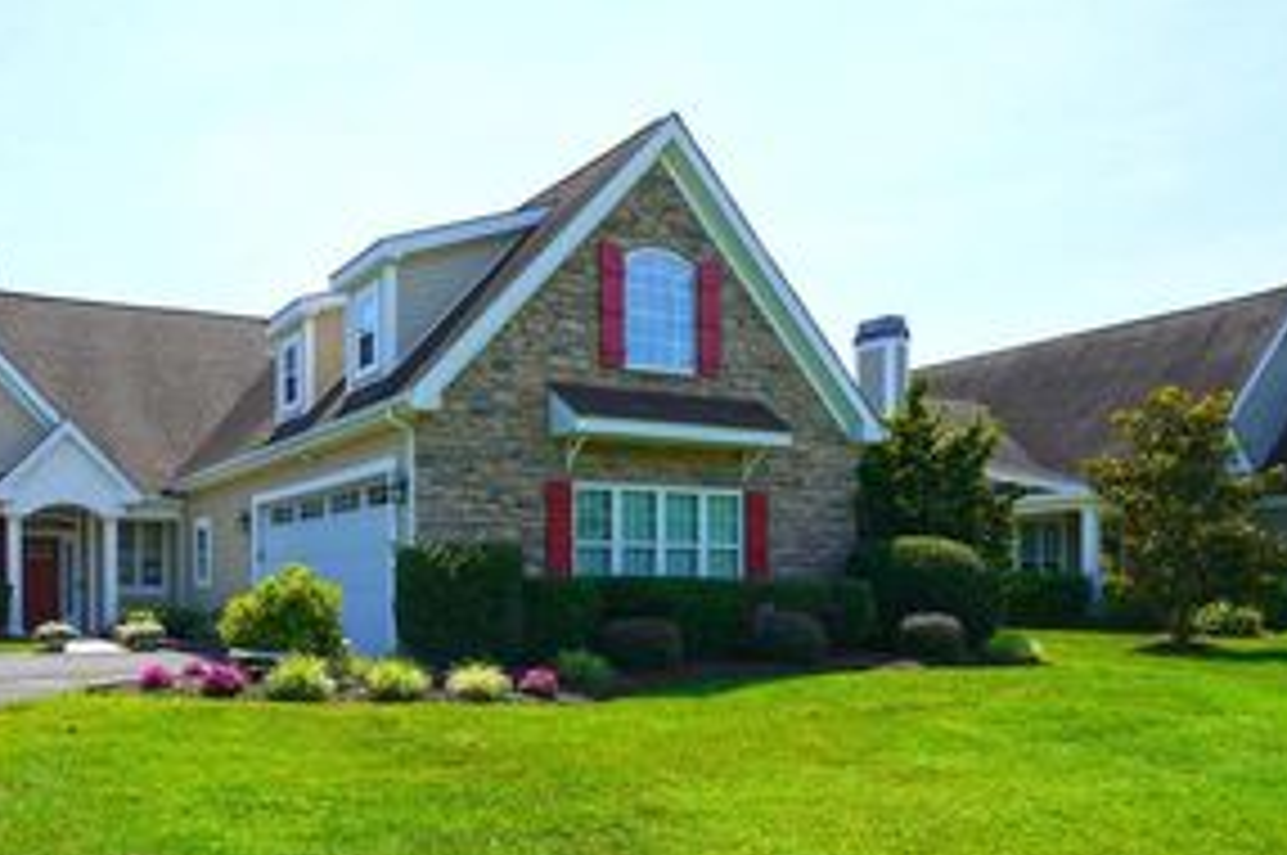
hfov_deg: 61.7
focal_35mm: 28
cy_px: 596
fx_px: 1000
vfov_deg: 45.3
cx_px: 315
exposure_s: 1/125
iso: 100
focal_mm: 16
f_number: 9
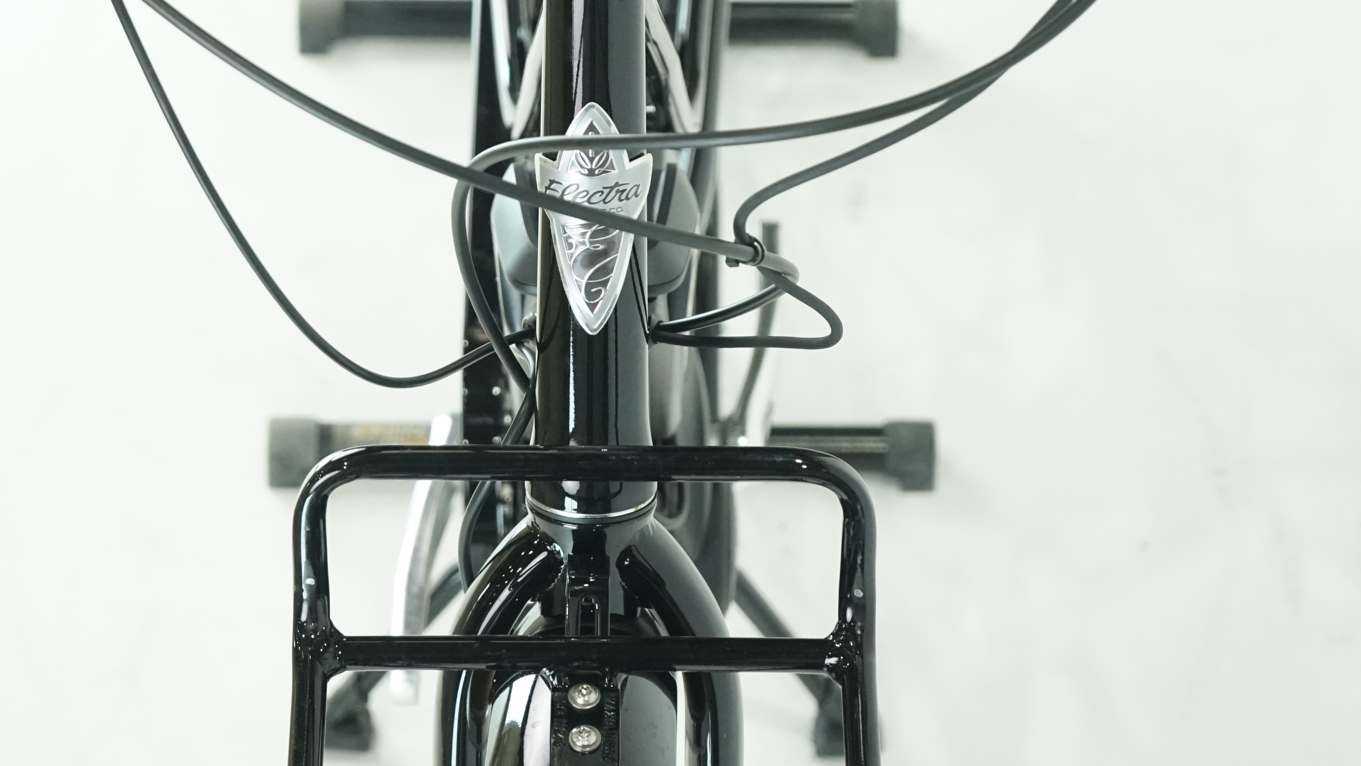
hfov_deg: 18.0
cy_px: 94
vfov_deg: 10.1
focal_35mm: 119
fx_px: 4295
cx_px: 581
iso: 2500
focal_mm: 70
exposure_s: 1/200
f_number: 6.3
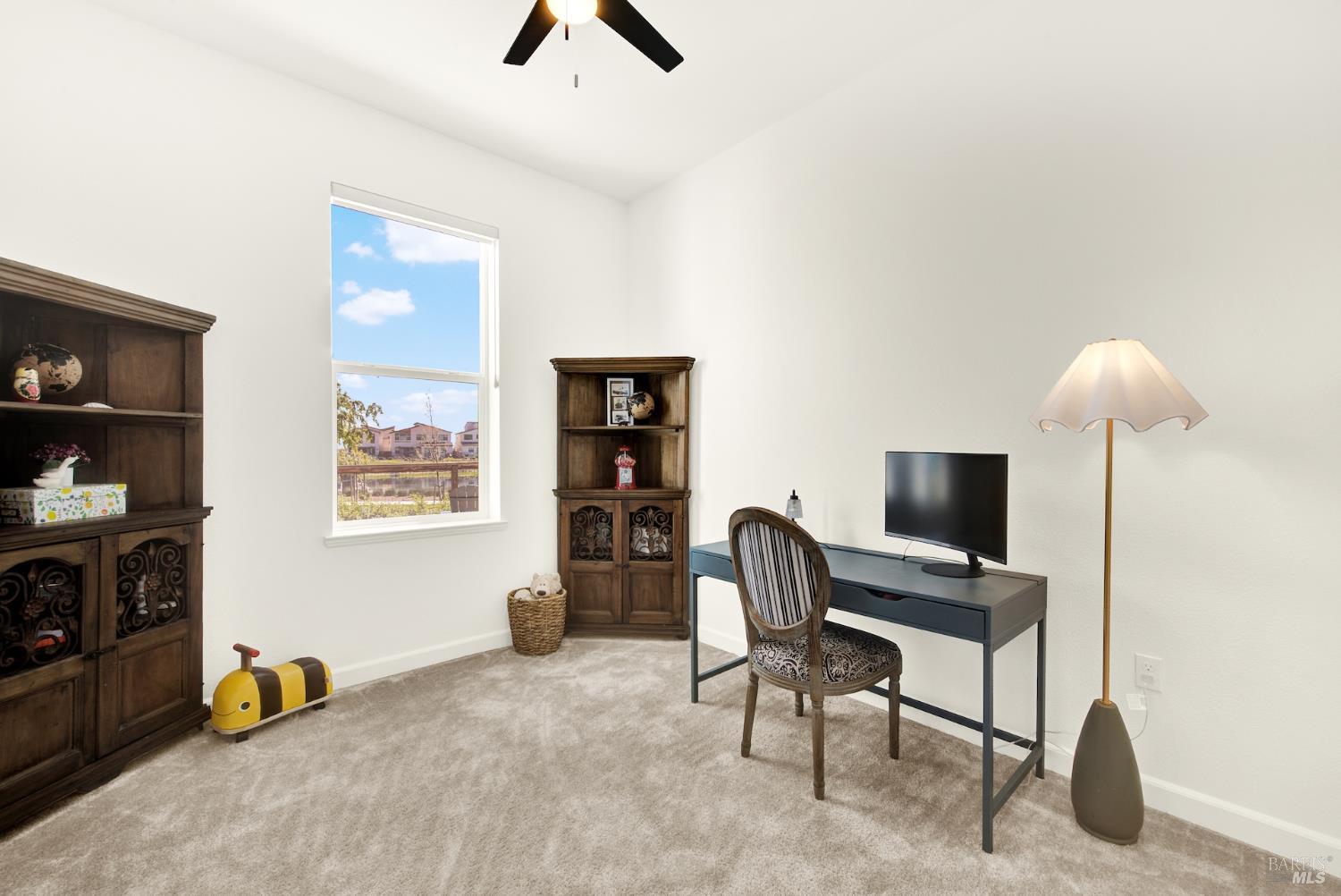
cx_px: 670
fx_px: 522
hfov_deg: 104.2
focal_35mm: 14
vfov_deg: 81.3
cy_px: 448
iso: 100
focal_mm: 14
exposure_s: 1/15
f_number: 14
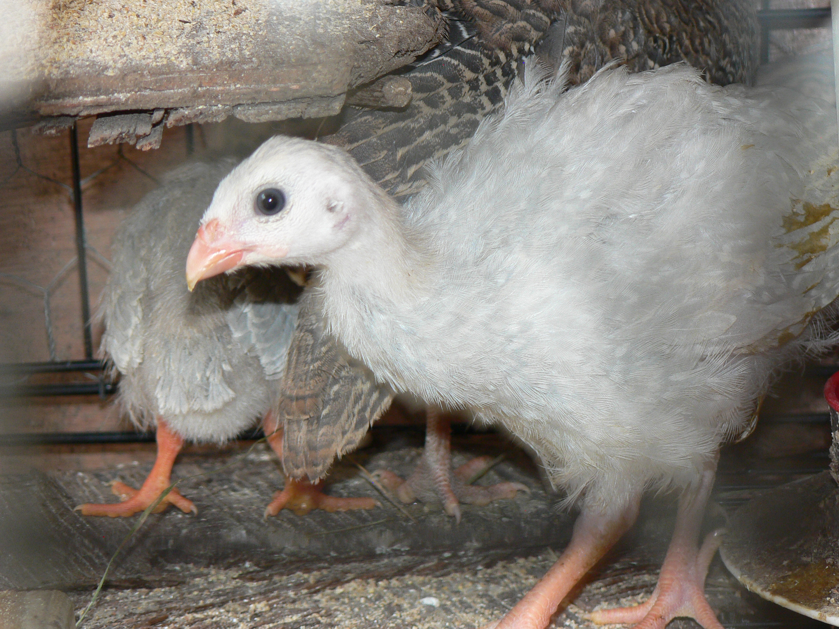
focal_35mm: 122
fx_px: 2957
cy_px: 314
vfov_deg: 12.1
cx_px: 420
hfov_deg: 16.1
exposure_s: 1/60
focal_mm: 20.3
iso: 100
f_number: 3.2
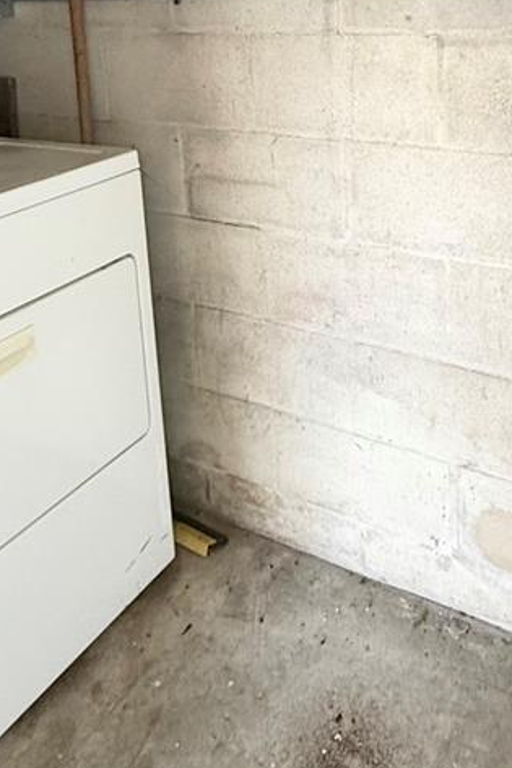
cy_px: 101
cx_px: 310
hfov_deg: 35.8
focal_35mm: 37
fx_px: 789
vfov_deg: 47.5
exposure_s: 1/99
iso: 200
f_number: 2.2
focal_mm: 2.22
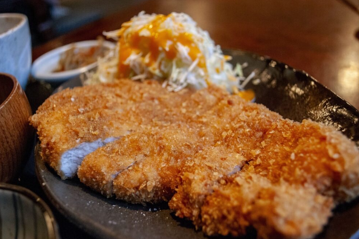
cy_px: 117
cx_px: 183
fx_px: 309
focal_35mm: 31
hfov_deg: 60.3
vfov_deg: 42.3
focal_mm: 20
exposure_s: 1/30
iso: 1000
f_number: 3.8
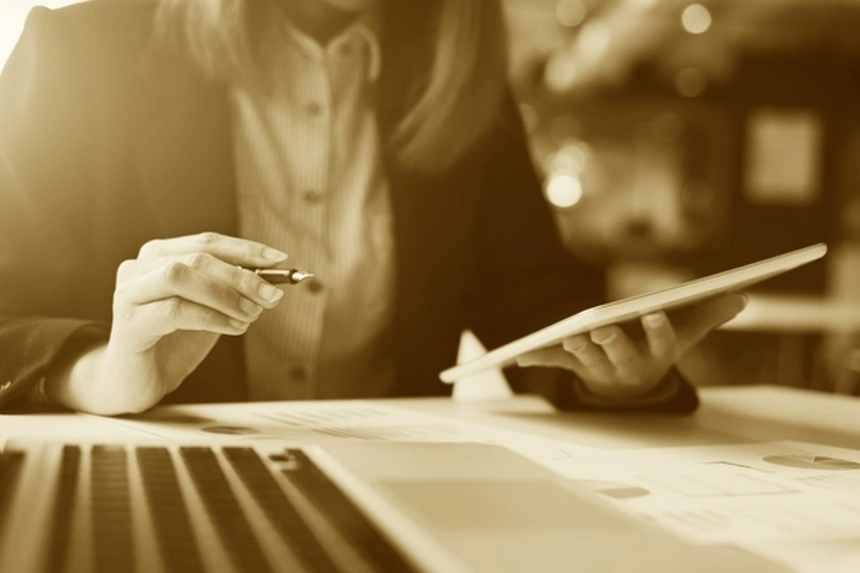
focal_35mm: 53
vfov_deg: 25.5
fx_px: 1266
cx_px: 430
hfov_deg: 37.5
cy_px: 286
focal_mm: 35
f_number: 2
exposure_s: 1/160
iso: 400
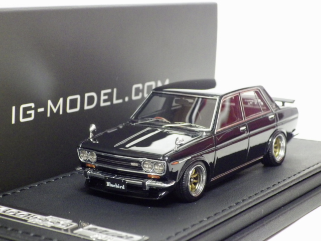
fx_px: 807
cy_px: 120
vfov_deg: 17.0
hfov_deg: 22.5
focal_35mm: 87
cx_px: 160
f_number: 4.4
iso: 1600
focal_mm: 15.6
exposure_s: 1/10
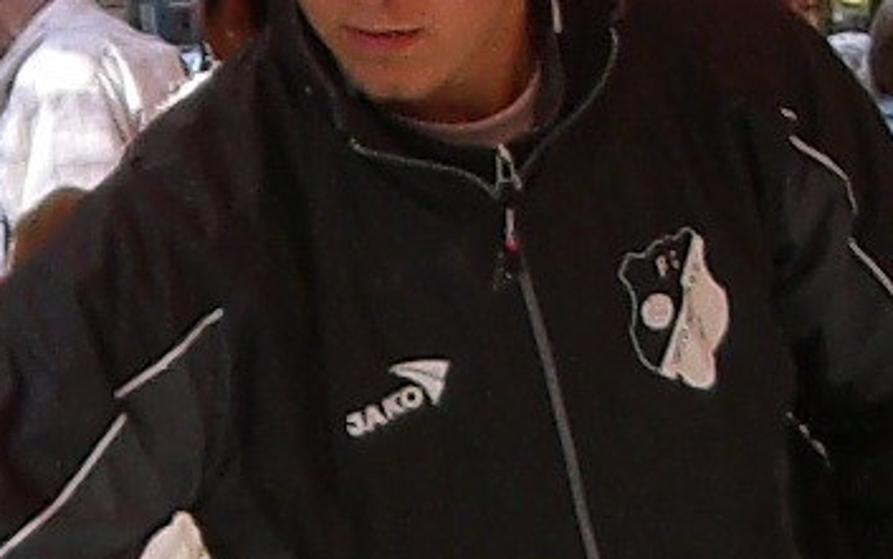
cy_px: 597
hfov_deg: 6.5
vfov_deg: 4.1
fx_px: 7816
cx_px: 167
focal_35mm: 321
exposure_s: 1/125
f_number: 2.7
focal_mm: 6.2
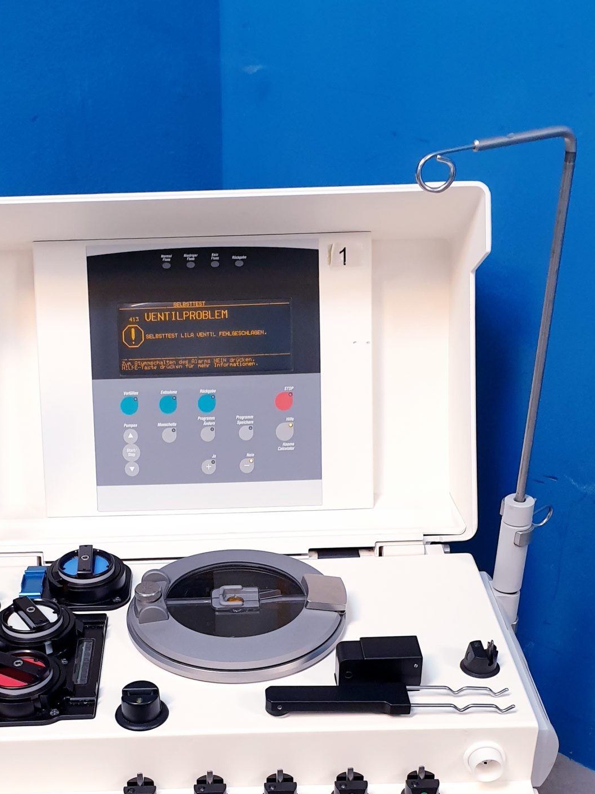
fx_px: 1077
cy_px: 637
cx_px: 208
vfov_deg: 38.9
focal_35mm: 47
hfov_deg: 30.7
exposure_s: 1/50
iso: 160
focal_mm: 4.3
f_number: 2.4
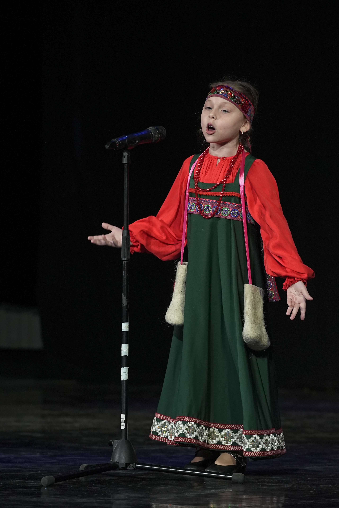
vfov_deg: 8.7
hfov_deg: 5.8
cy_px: 254
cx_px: 170
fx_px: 3361
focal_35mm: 238
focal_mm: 159
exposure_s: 1/400
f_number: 4
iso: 2000
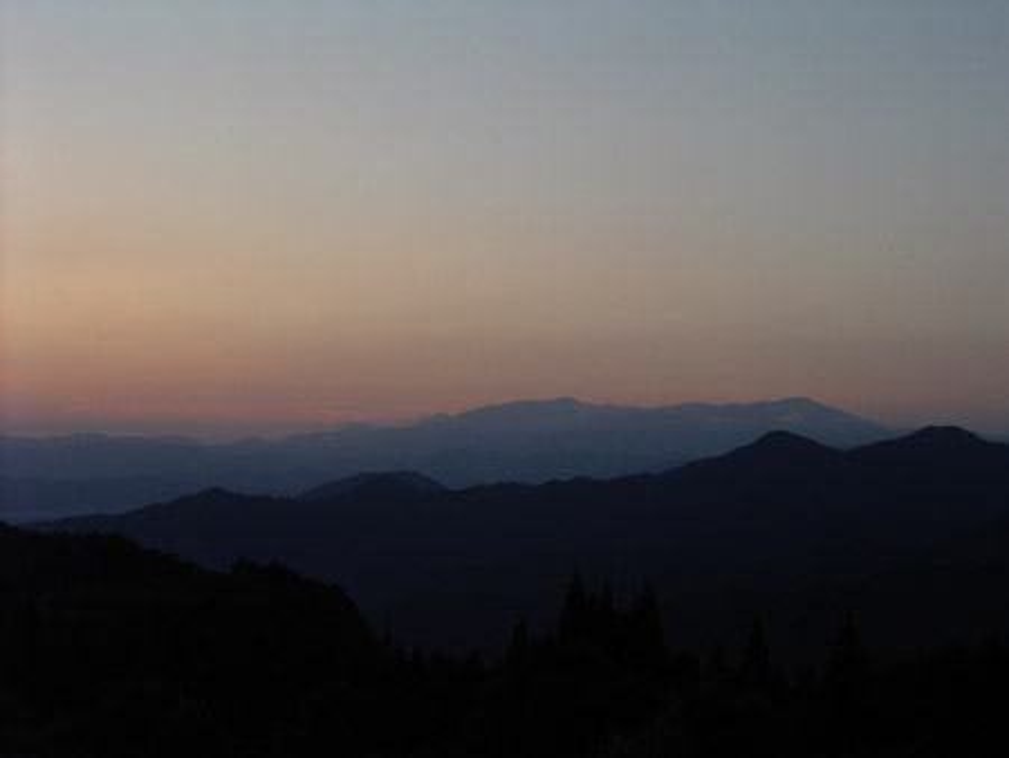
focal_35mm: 63
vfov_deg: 23.3
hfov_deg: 30.7
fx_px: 1837
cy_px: 379
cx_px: 504
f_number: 6.2
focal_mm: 9.6
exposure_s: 1/80
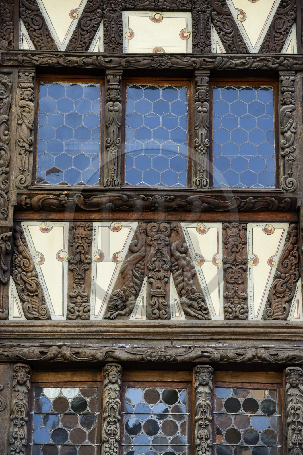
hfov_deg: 9.5
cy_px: 228
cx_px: 152
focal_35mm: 145
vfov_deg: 14.2
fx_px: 1832
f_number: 7.1
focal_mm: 145
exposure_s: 1/200
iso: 400
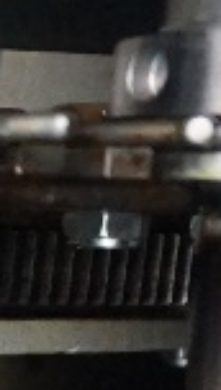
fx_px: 1753
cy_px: 597
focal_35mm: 169
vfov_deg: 12.1
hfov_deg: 5.7
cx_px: -804
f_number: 3.5
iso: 3200
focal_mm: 16
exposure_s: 1/25
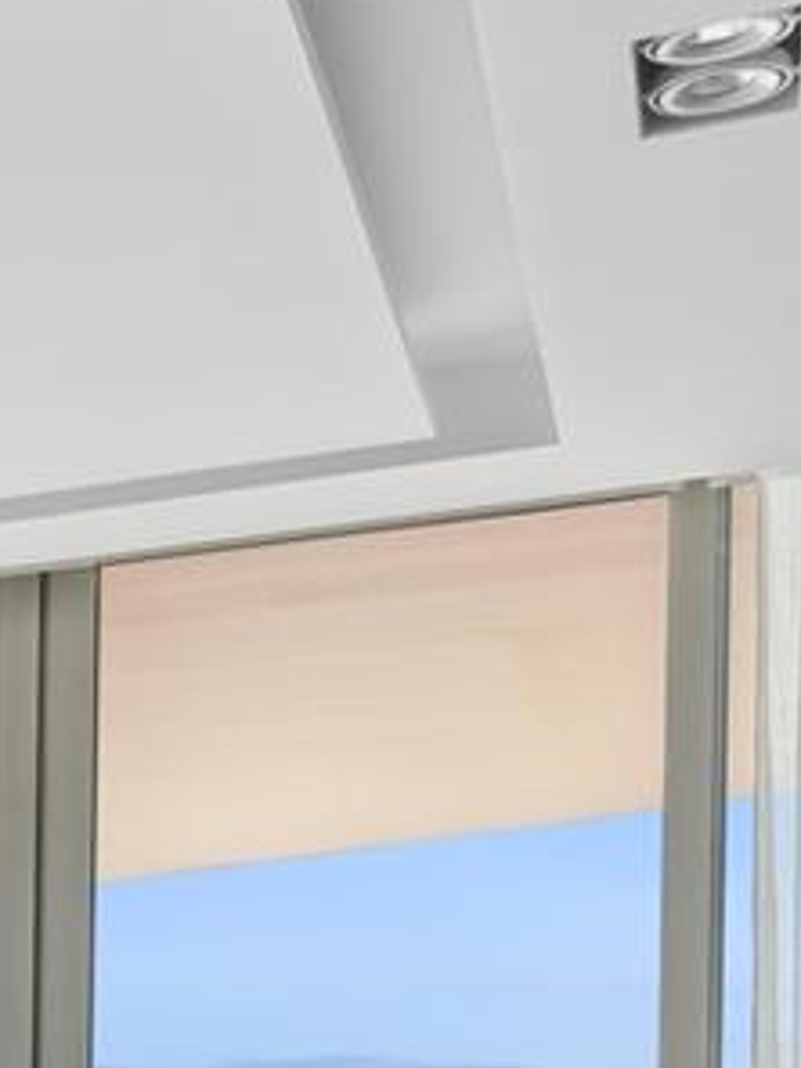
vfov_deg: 21.3
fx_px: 2625
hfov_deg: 13.2
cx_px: -1097
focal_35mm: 85
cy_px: 1292
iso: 200
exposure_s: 1/160
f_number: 9
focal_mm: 16.4
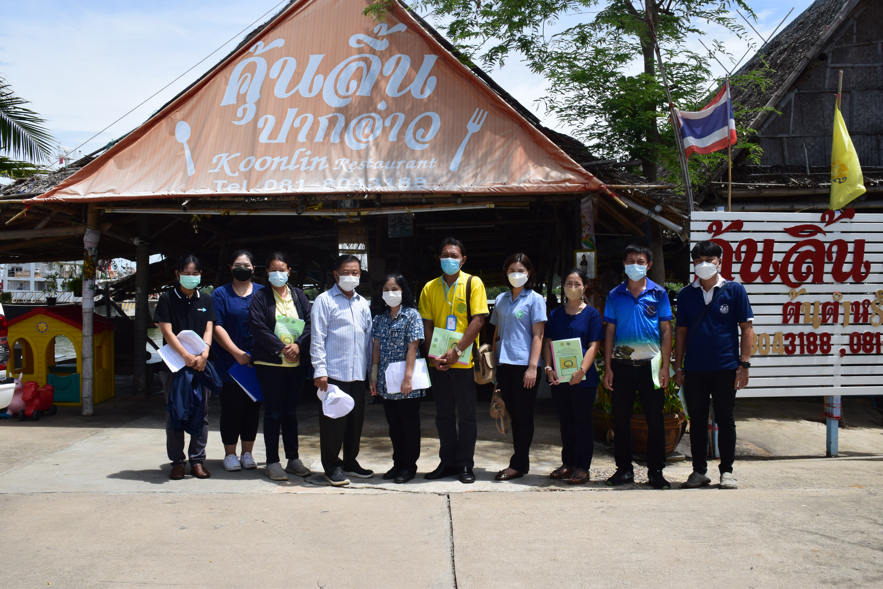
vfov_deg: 40.0
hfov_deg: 57.2
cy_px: 294
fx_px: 809
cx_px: 442
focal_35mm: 33
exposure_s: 1/500
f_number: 11
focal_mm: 22
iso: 400
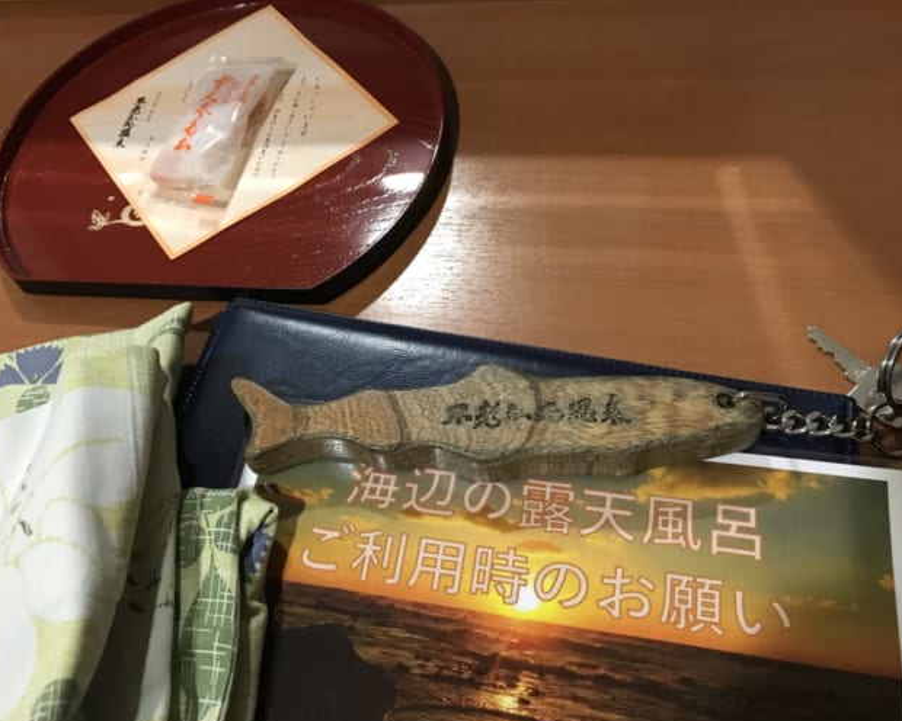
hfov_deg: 58.7
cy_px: 370
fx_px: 801
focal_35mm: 30
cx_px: 412
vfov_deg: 48.5
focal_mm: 3.99
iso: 100
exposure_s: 1/11
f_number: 1.8
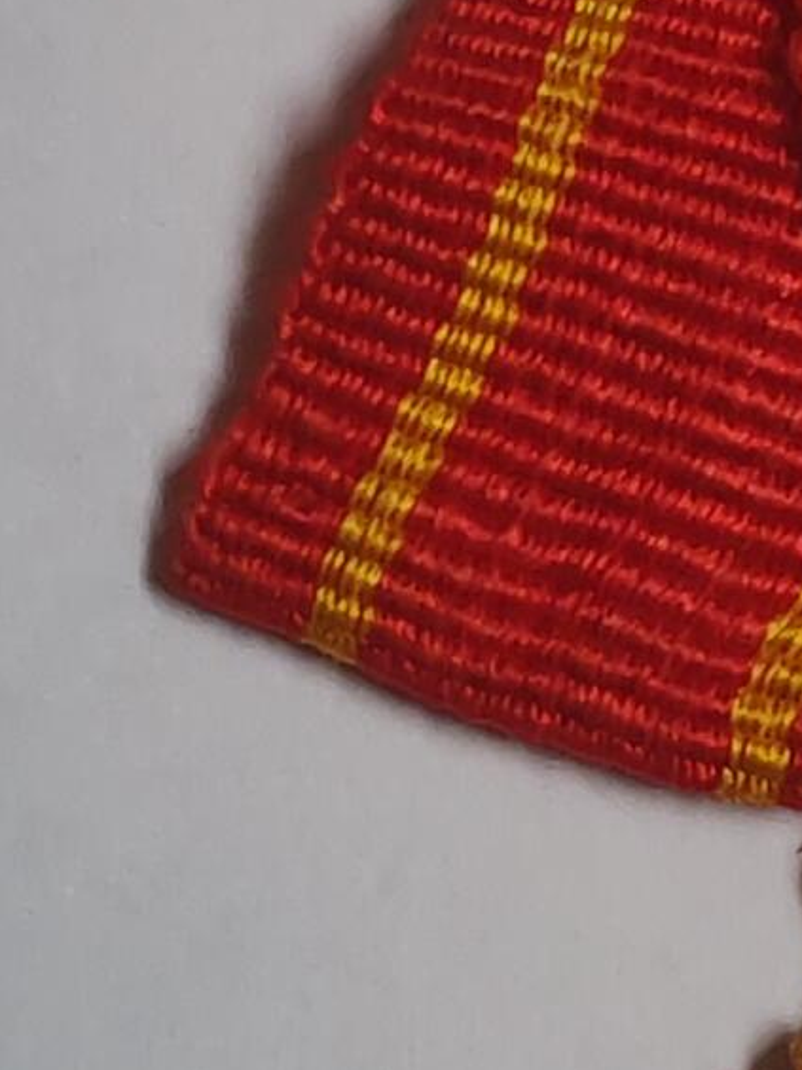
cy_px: 831
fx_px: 6703
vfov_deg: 9.1
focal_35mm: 217
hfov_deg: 6.8
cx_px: 823
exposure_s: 1/100
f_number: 1.95
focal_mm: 5.52
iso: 200
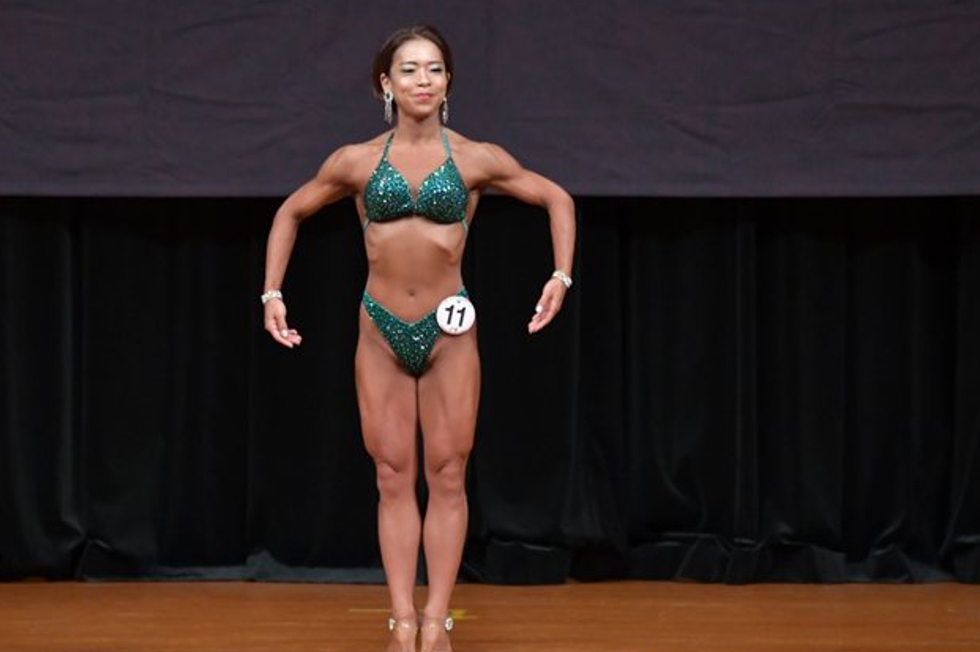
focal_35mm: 337
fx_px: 9166
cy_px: 360
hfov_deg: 6.1
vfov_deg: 4.1
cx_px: 398
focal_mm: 180
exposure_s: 1/400
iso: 4000
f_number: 5.6
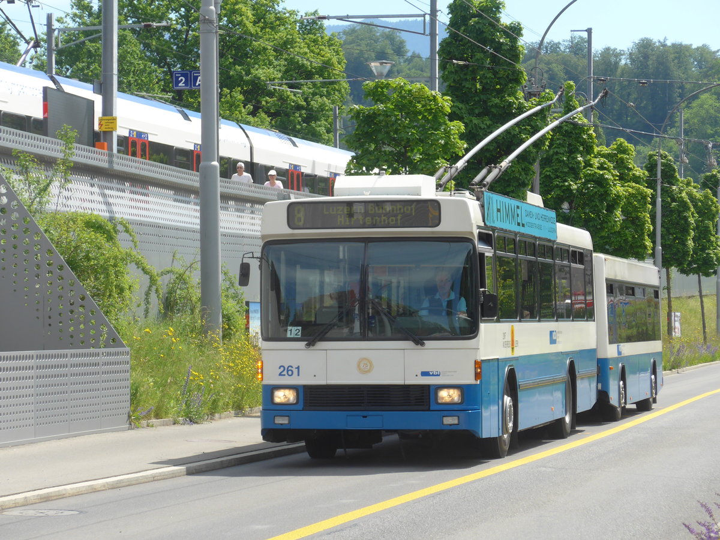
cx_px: 360
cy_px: 270
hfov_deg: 15.9
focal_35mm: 124
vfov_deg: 12.0
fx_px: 2579
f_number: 5.2
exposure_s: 1/400
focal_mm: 24.3
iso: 100
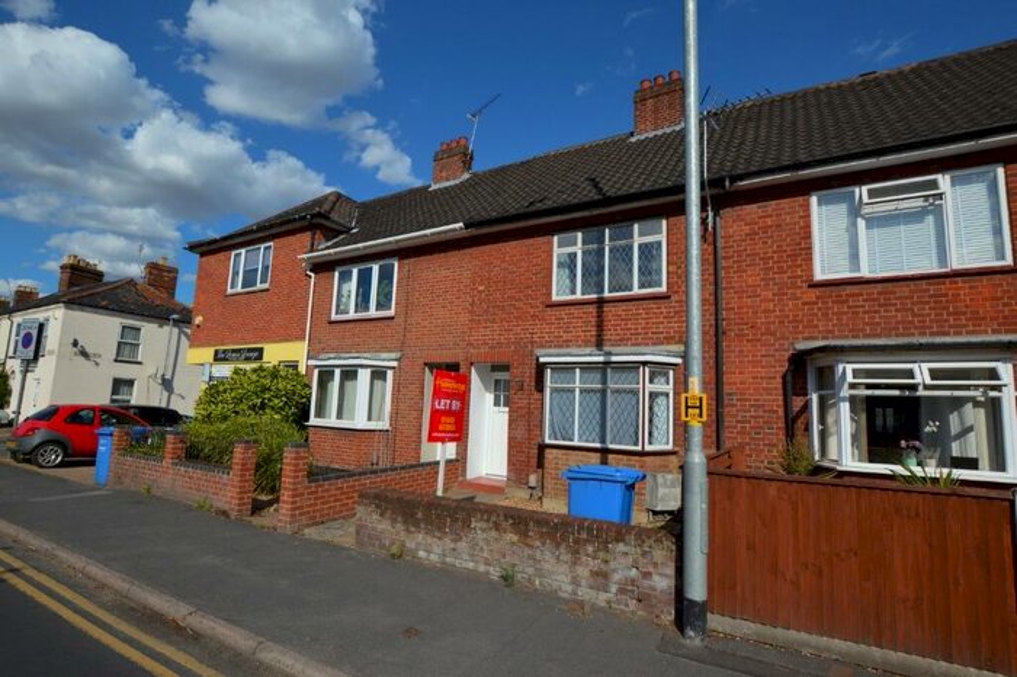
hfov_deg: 90.0
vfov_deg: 67.3
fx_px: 508
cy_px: 338
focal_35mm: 18
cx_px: 508
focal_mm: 12
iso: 100
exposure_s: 1/320
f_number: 9
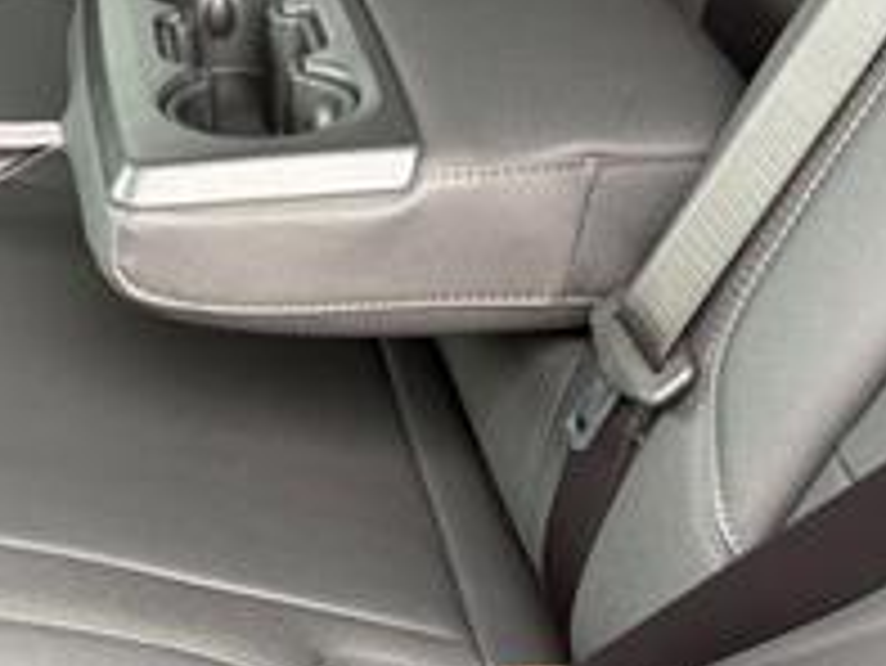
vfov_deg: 18.9
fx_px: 1998
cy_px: 266
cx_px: 139
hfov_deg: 24.5
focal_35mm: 78
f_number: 1.78
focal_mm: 6.76
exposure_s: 1/60
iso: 200
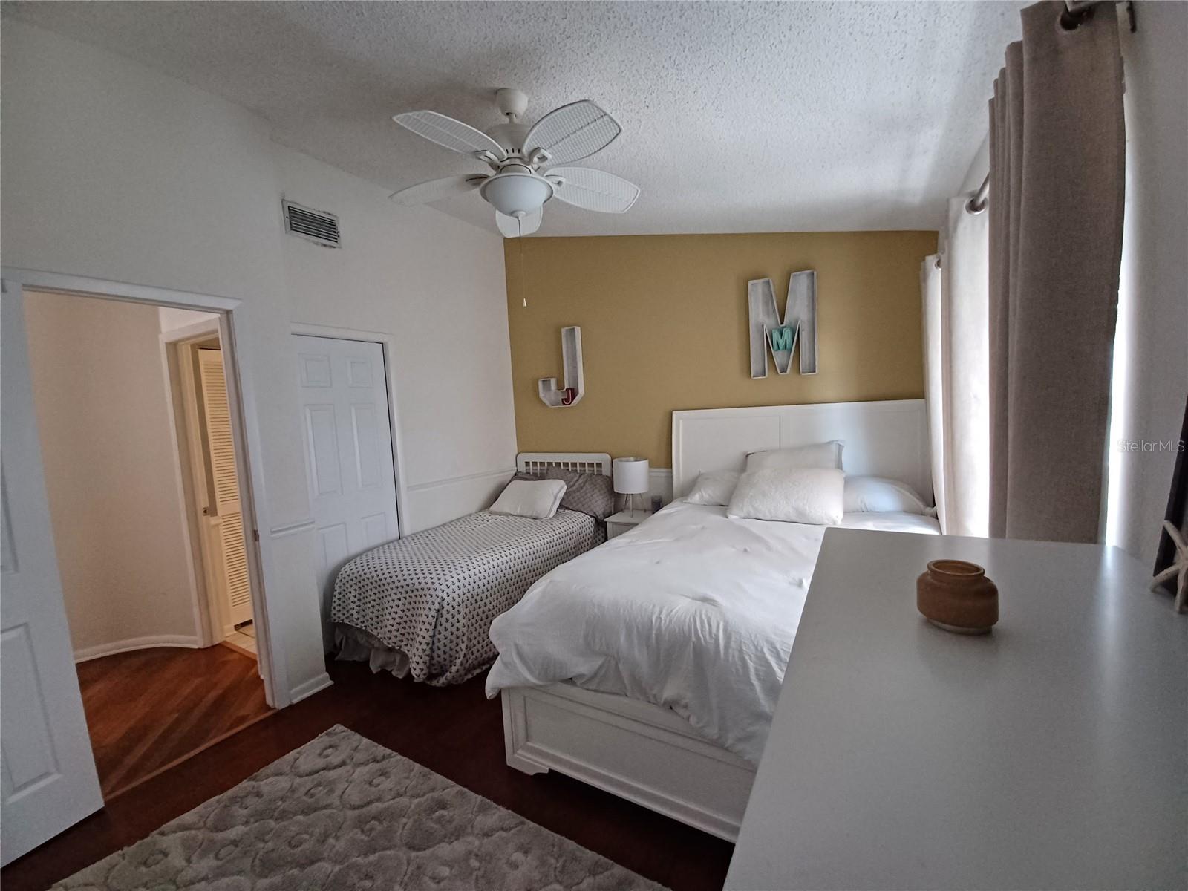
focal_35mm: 13
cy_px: 446
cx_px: 594
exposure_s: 1/30
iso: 200
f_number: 2.2
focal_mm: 1.42
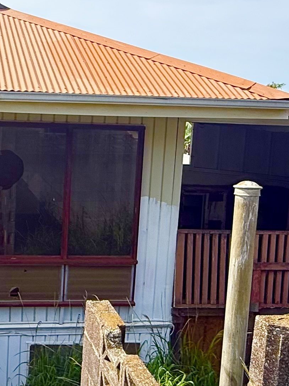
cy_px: 193
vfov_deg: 36.8
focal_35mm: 52
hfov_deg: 27.1
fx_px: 579
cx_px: 34
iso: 64
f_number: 2.2
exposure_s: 1/2092
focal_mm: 2.22
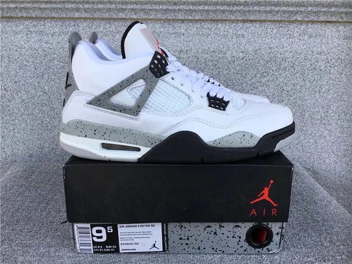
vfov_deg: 45.4
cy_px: 132
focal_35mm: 31
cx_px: 176
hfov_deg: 58.4
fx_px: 315
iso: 25
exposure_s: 1/381
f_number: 2.4
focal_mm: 3.3
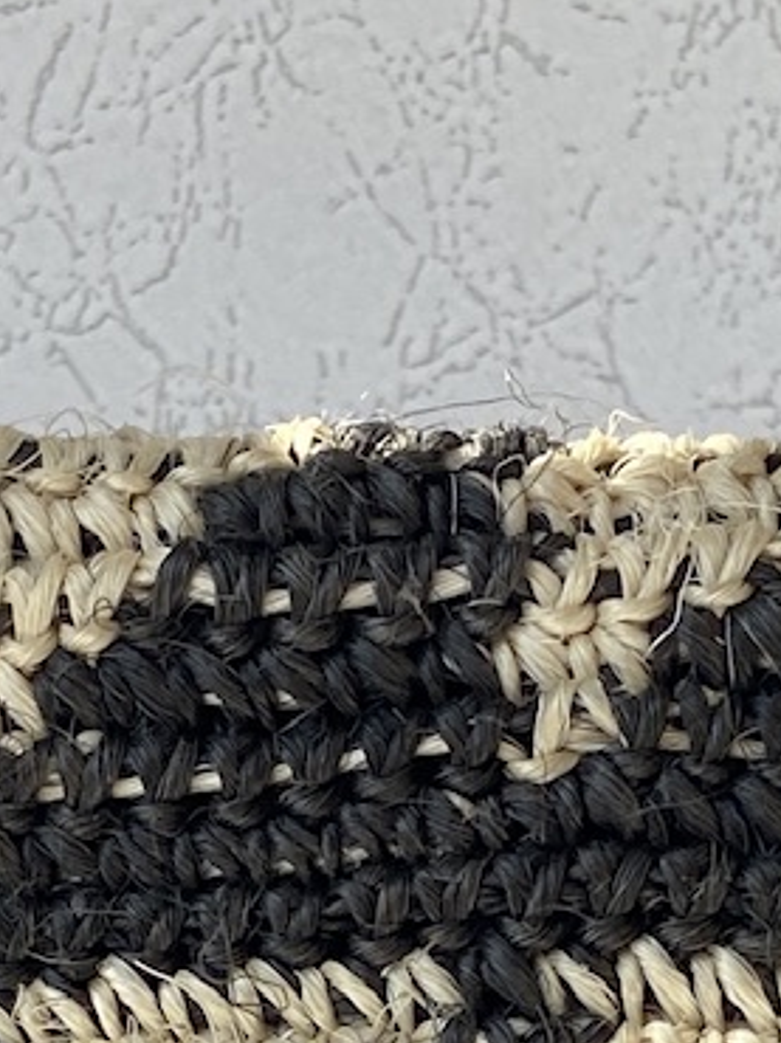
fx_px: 4337
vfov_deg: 13.3
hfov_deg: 10.3
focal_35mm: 144
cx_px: 429
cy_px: 1328
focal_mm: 4.25
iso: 32
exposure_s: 1/1412
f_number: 1.8
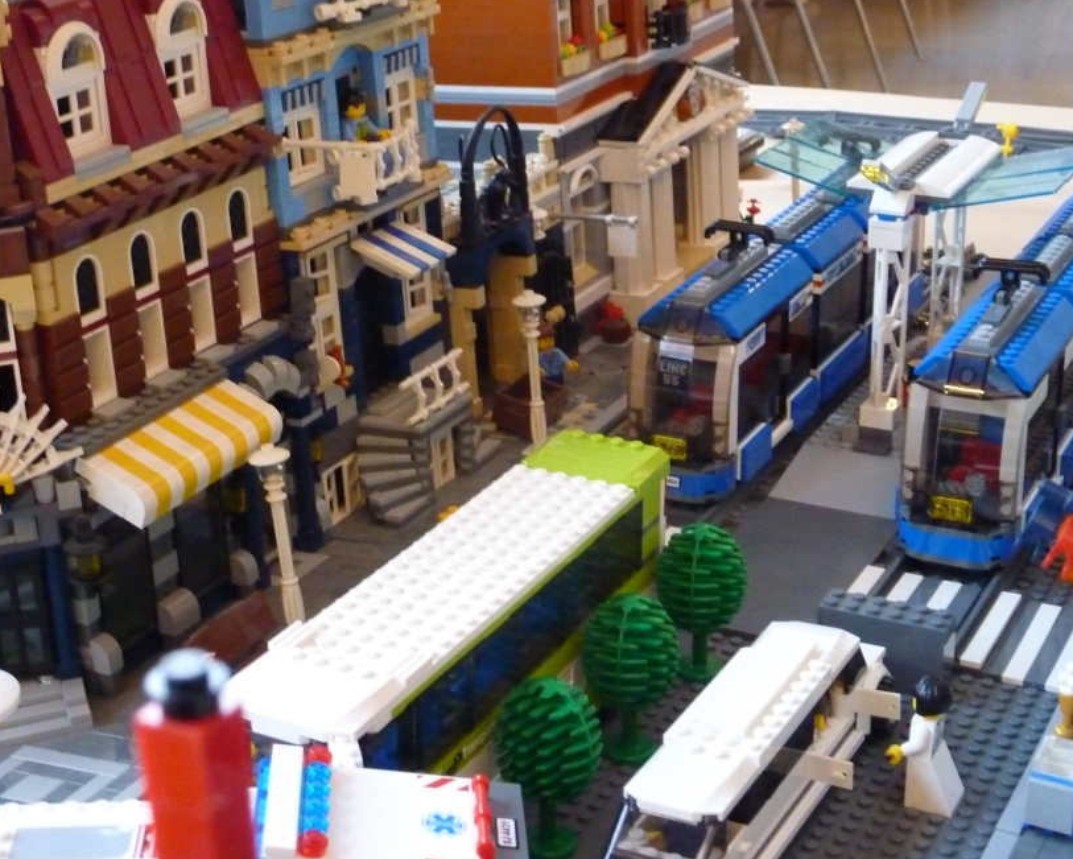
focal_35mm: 59
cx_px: 515
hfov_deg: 31.9
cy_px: 406
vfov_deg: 25.8
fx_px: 1874
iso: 800
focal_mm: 7.9
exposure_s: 1/20
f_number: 3.8
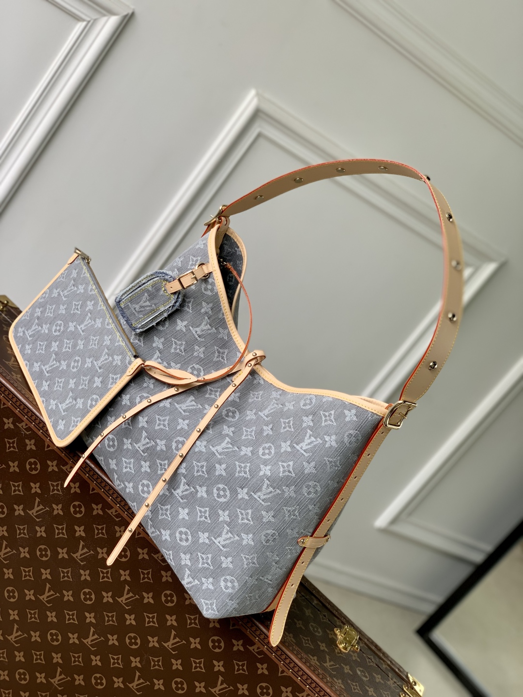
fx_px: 1048
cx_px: 262
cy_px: 348
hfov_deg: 28.0
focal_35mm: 52
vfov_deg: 36.8
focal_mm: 6
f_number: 2.4
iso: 16
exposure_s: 1/122
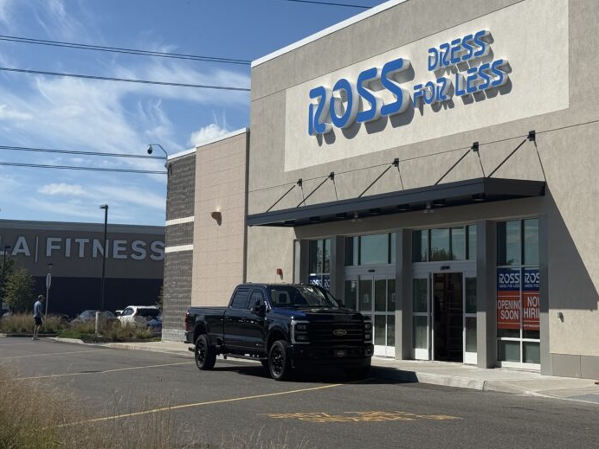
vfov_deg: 20.6
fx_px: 1229
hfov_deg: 27.4
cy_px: 137
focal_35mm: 71
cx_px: 302
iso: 64
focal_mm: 6.76
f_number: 1.78
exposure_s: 1/8772
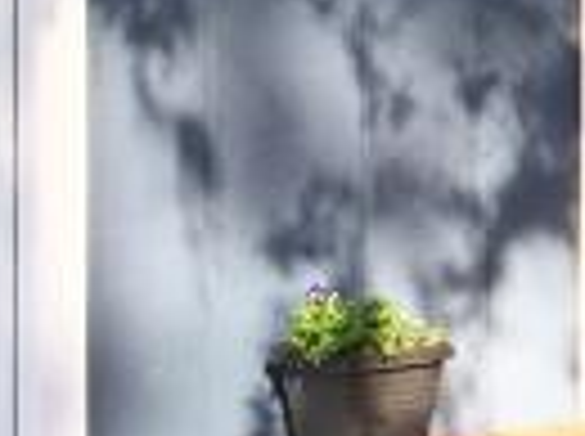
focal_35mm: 229
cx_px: 1386
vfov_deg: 6.4
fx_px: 3863
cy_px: -22
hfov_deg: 8.0
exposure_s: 1/314
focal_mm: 4.15
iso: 32
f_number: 2.2
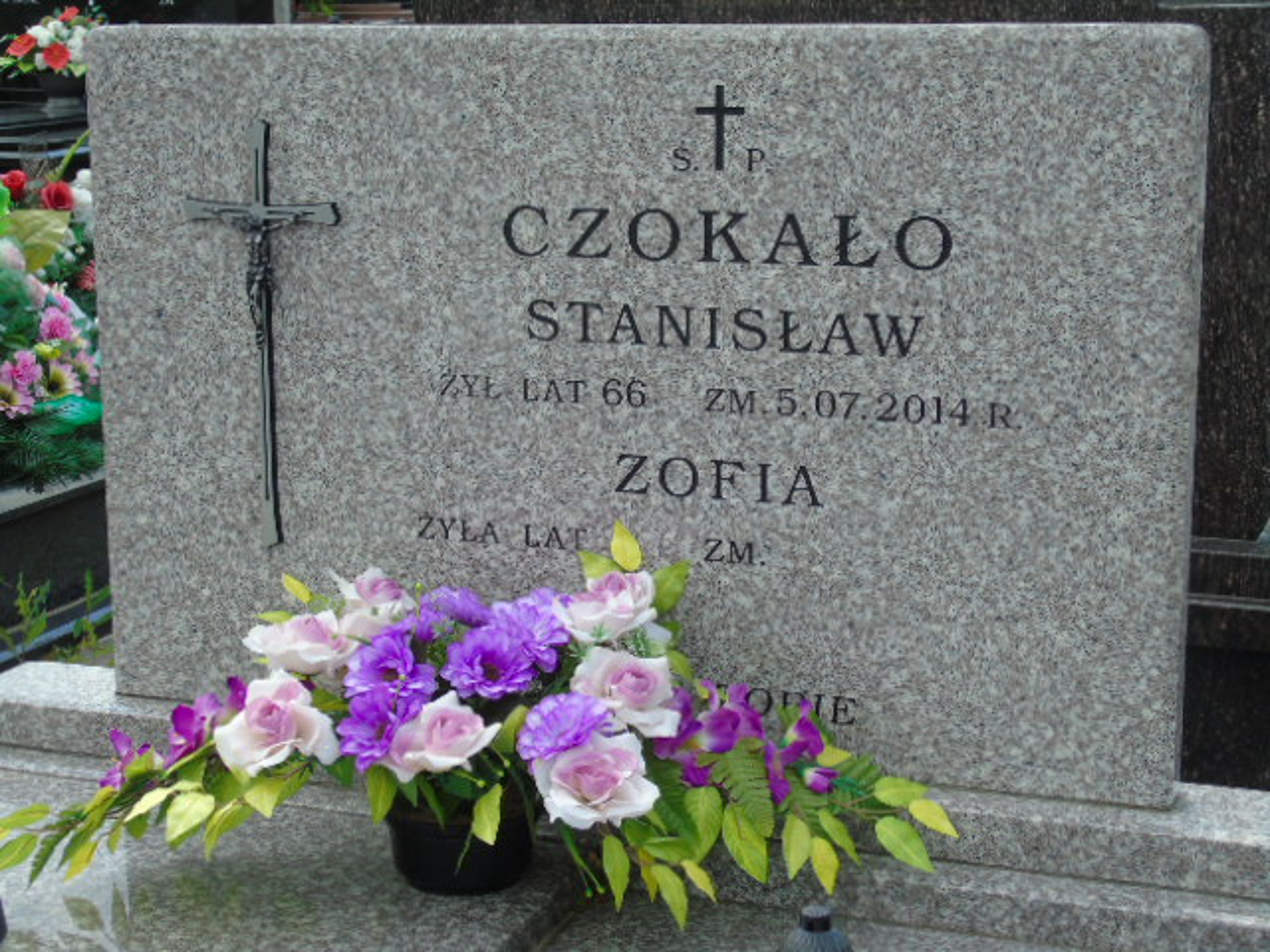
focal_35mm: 62
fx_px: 2275
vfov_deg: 23.7
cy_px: 476
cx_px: 635
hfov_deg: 31.2
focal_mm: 11
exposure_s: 1/250
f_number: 4.5
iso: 80
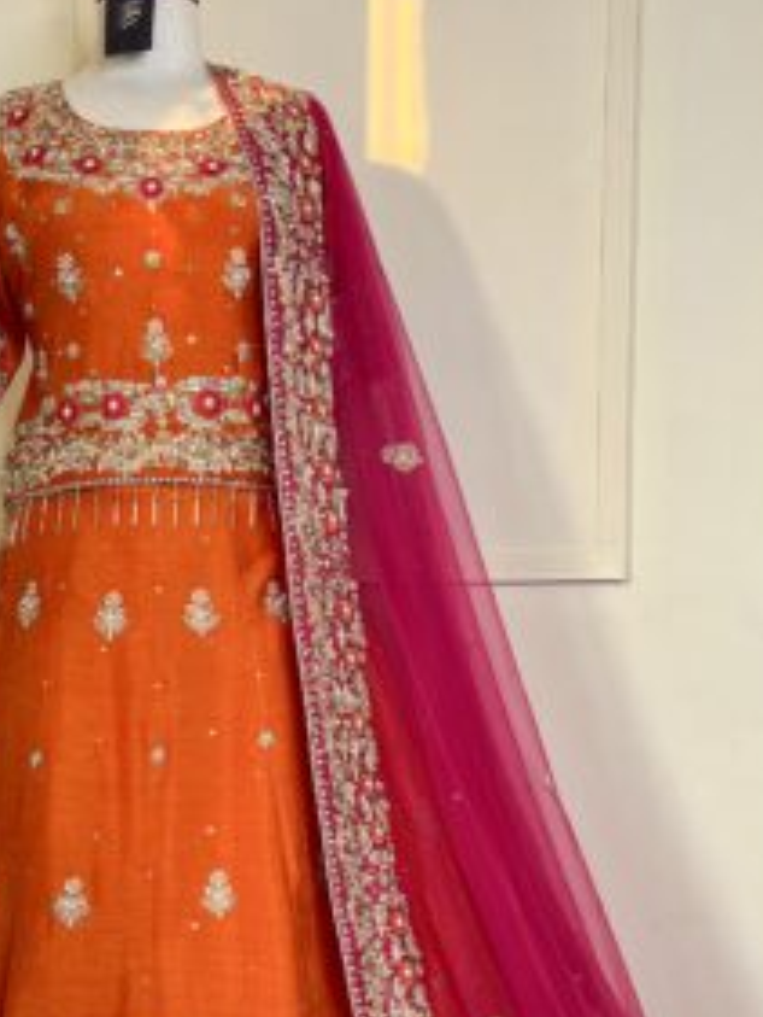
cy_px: 820
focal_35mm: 53
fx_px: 1556
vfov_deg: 35.0
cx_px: 264
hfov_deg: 27.4
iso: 100
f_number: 1.5
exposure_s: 1/50
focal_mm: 5.7
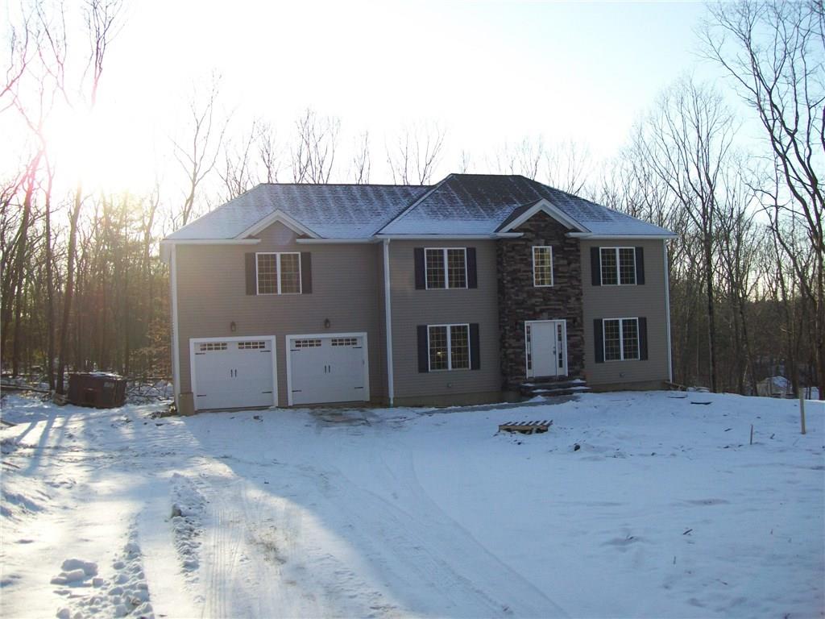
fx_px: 810
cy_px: 310
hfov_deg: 54.0
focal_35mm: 34
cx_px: 412
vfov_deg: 41.8
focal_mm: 6.1
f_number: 2.7
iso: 64
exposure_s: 1/400
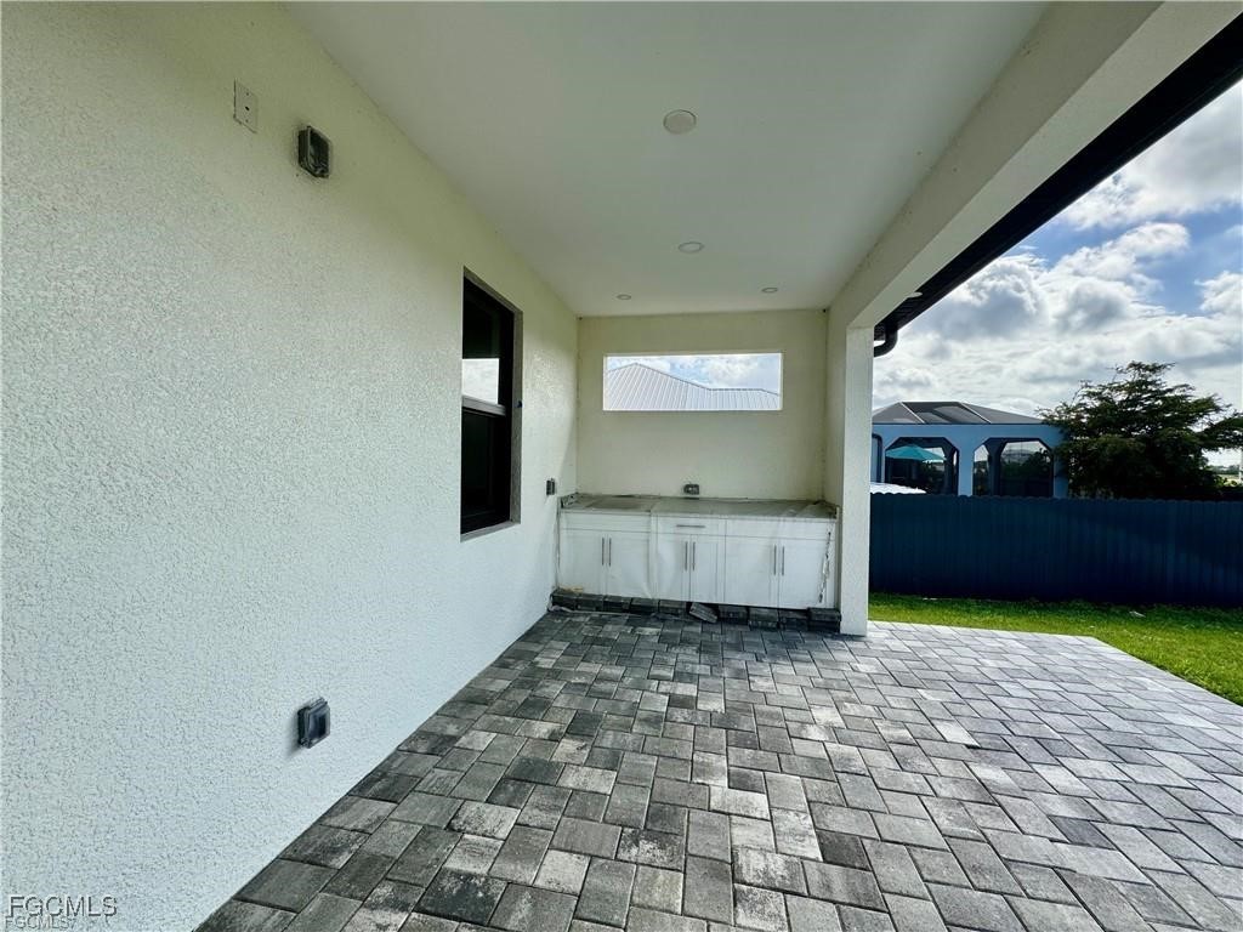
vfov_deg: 85.7
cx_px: 622
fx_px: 503
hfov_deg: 102.1
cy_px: 466
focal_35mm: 14
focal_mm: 2.22
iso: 50
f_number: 2.2
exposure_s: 1/956
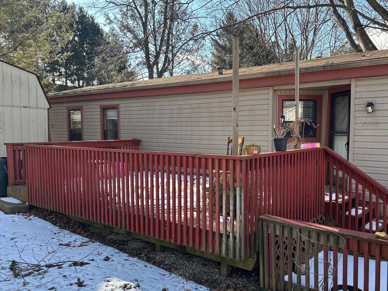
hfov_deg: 58.1
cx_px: 220
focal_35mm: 31
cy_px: 161
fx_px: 347
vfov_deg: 45.4
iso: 50
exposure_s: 1/654
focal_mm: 5.7
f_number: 1.5
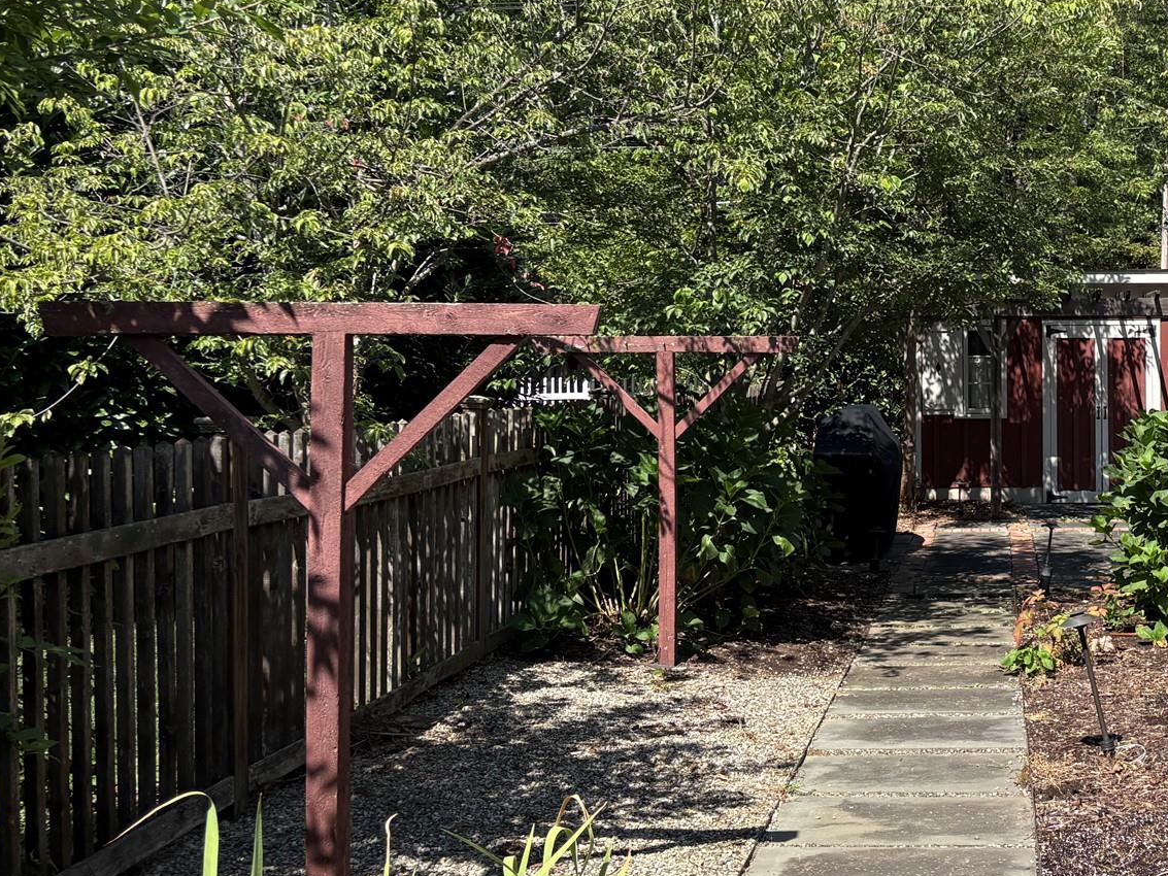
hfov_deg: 37.8
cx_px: 1046
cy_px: 352
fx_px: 1586
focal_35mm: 47
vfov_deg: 30.8
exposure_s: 1/2208
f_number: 1.6
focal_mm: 5.96
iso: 50
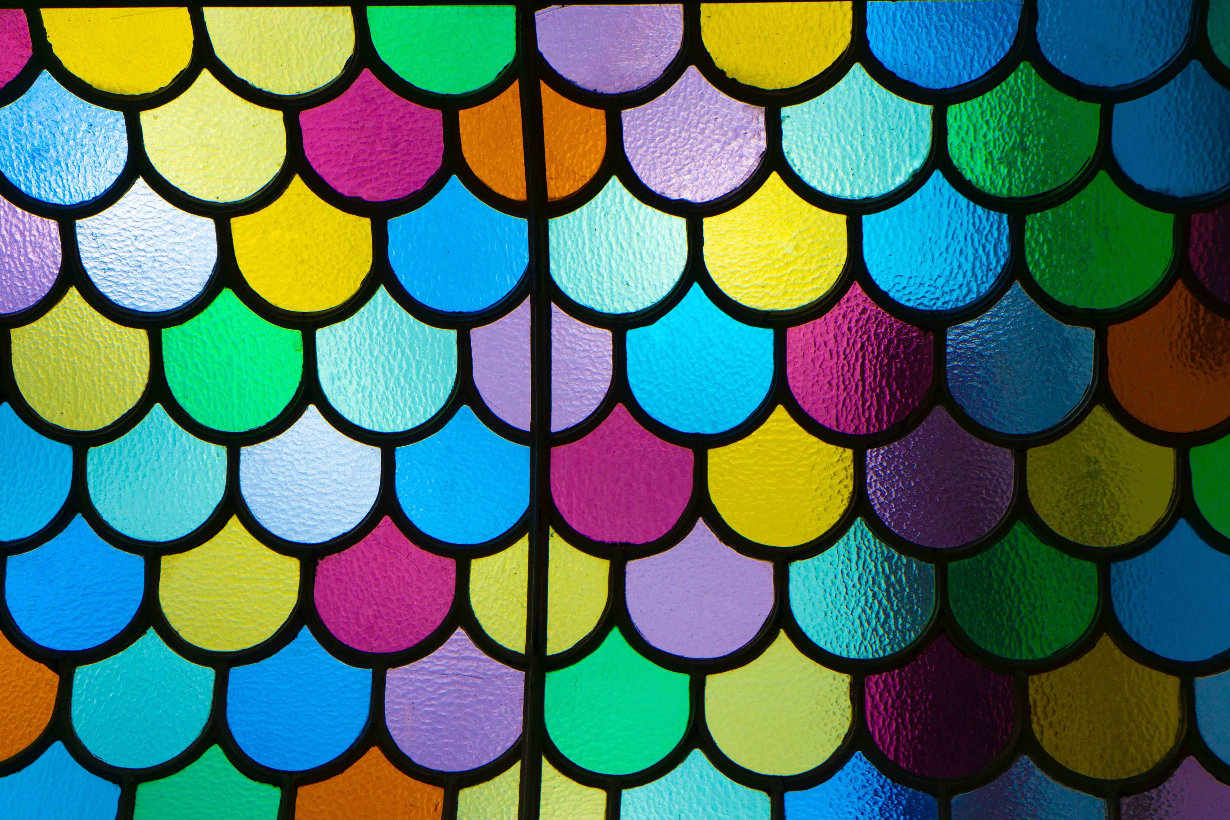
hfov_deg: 29.7
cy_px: 410
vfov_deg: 20.0
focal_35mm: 68
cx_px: 615
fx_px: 2323
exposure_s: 1/2500
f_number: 5.6
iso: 250
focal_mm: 68
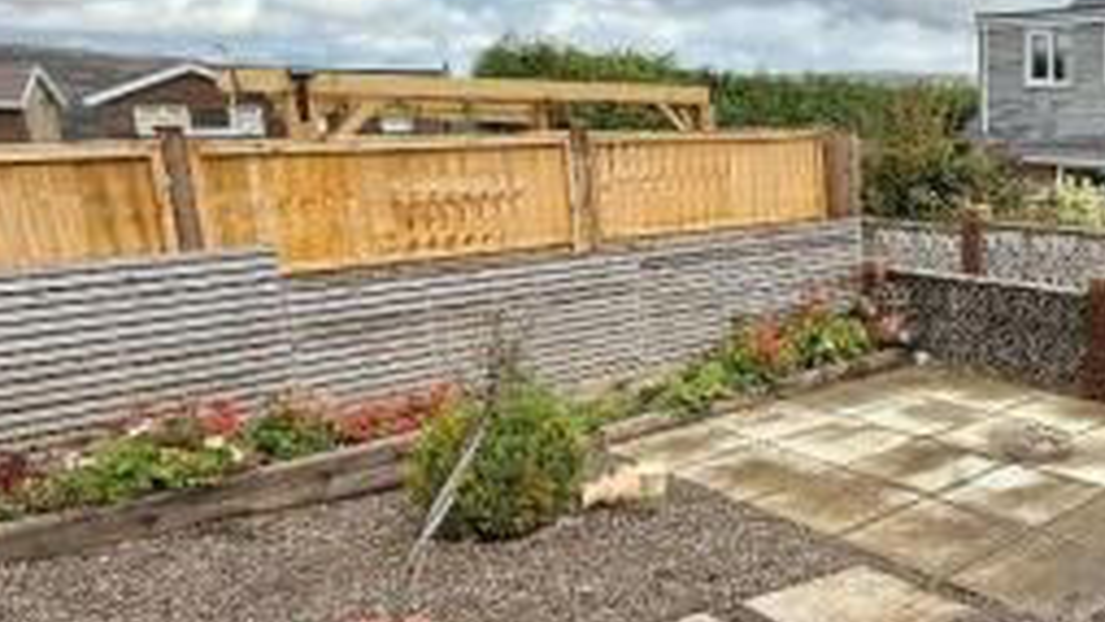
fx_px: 1026
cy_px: 324
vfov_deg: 33.7
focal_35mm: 35
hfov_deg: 50.0
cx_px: 1003
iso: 64
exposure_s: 1/1464
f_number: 2.2
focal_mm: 2.22
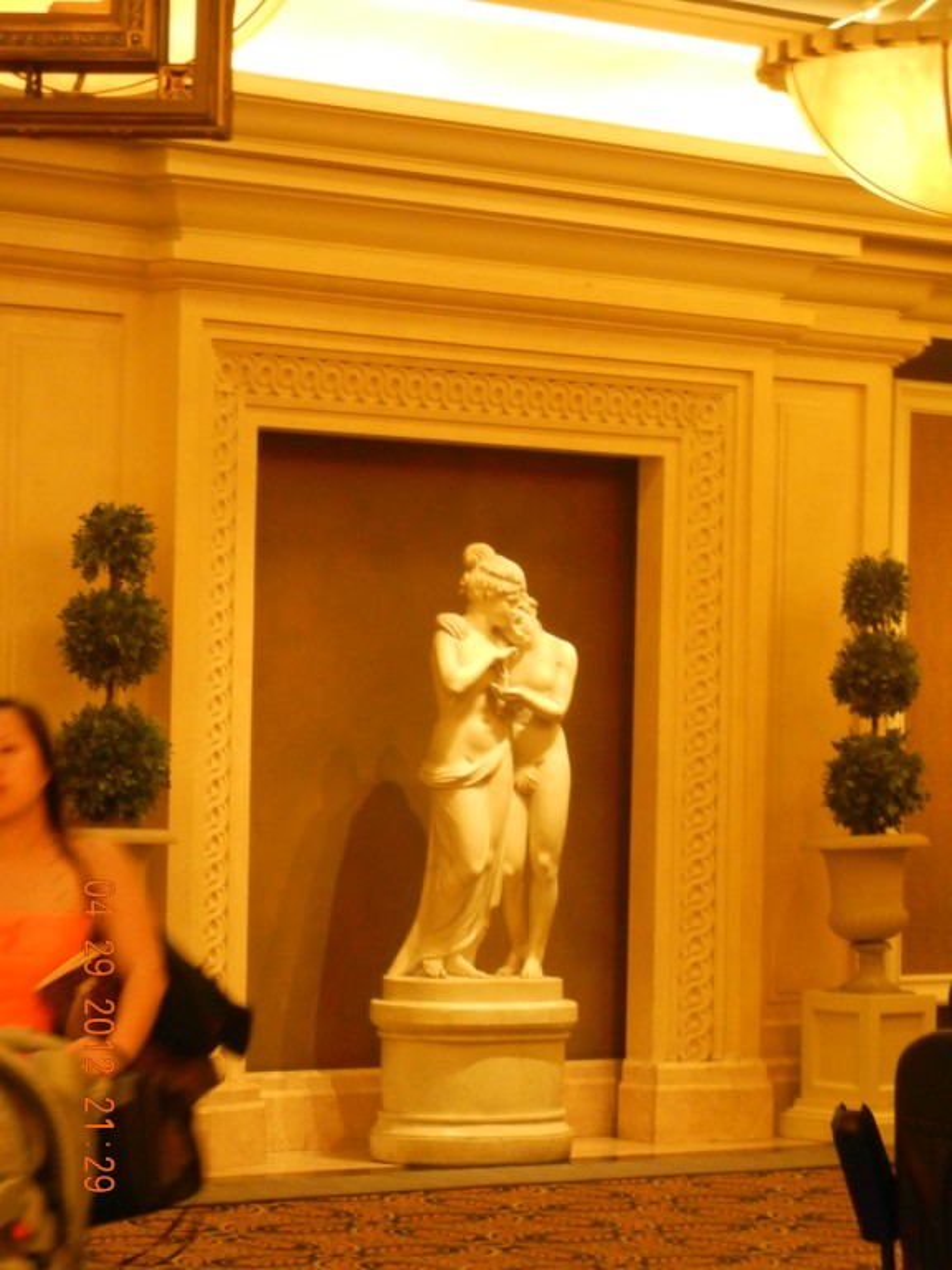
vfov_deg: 17.0
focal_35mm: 116
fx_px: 4254
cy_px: 635
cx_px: 476
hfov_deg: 12.8
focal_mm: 20.9
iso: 200
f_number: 4.6
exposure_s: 1/2.3
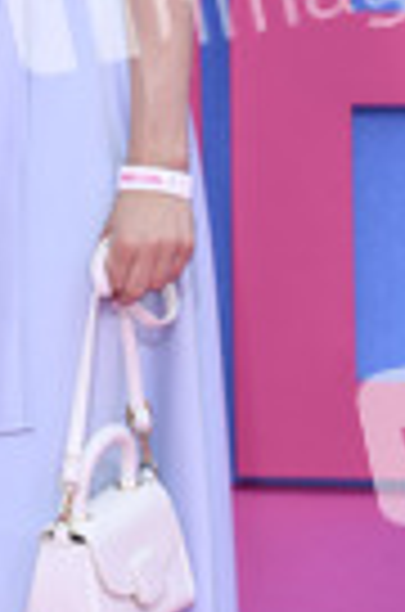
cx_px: -180
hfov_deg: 3.8
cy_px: -256
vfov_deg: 5.7
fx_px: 6089
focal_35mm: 359
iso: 250
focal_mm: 122
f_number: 7.1
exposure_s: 1/250
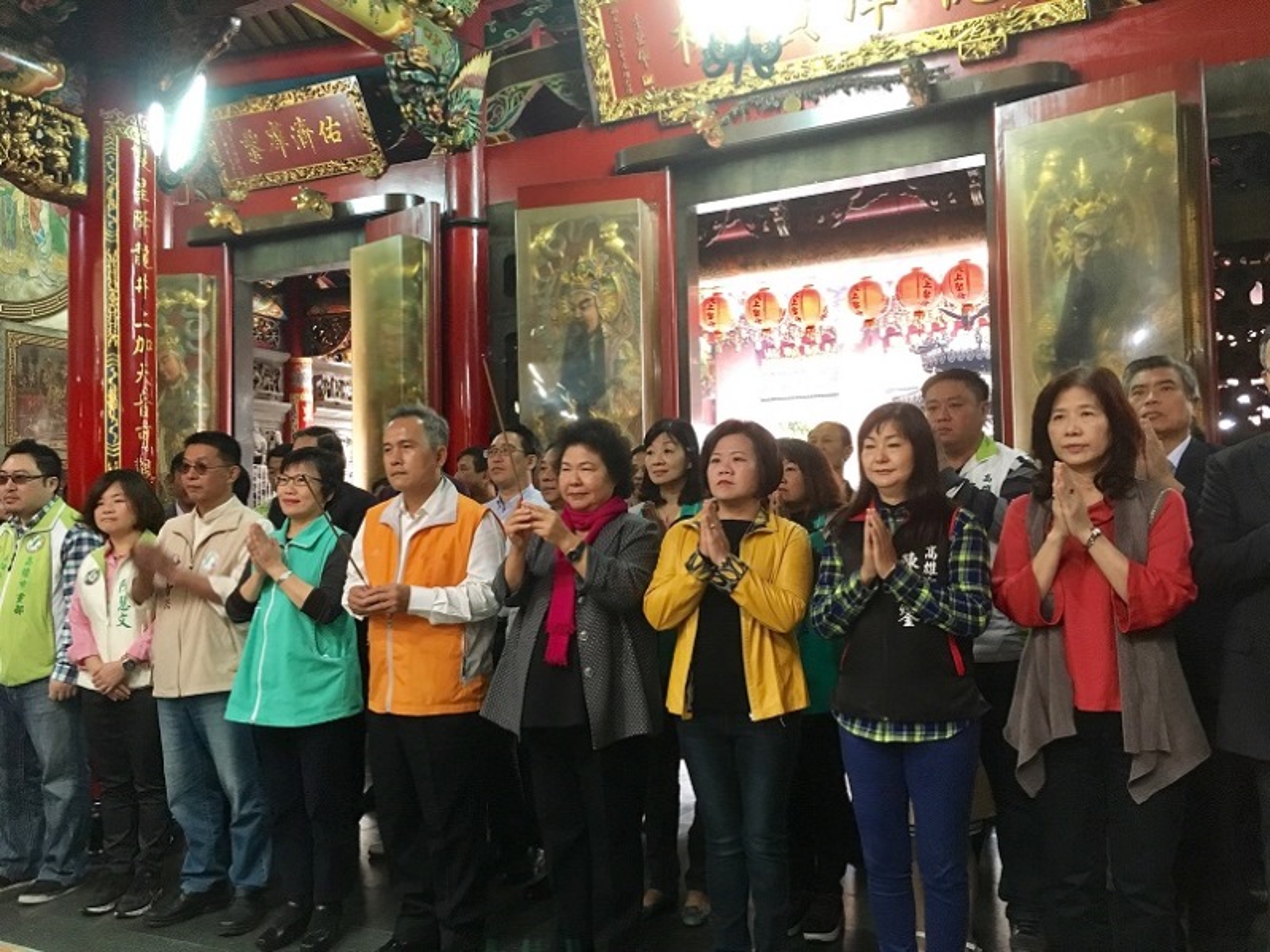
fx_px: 1064
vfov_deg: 48.2
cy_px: 476
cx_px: 635
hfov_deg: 61.7
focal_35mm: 29
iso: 200
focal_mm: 4.15
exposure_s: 1/20
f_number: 2.2
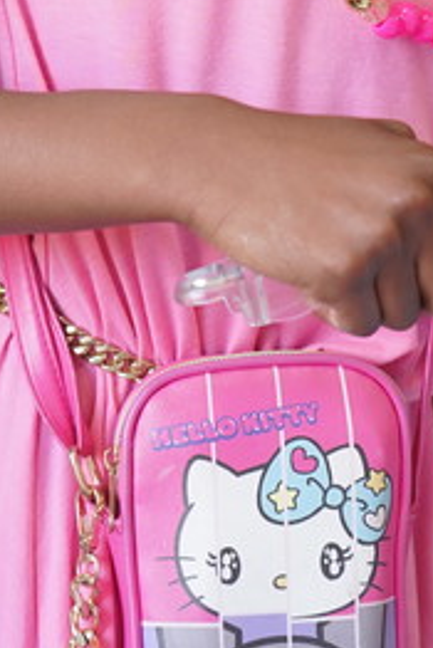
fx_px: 4432
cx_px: 320
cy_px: -178
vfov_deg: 8.3
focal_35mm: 246
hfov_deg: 5.6
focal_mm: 63
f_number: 4
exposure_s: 1/160
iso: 800
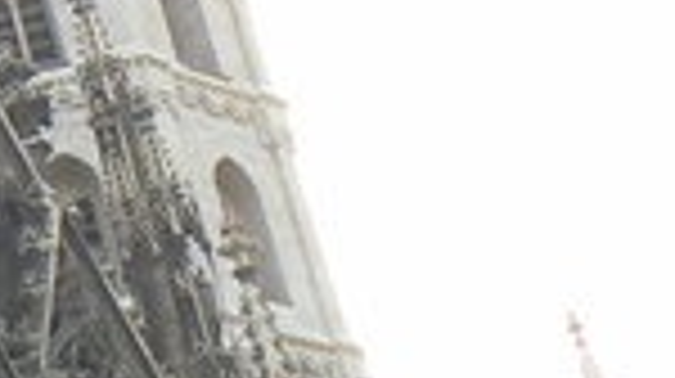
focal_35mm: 209
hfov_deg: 9.2
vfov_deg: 5.8
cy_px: 382
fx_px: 3737
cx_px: -954
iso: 80
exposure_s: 1/60
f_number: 4
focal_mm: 6
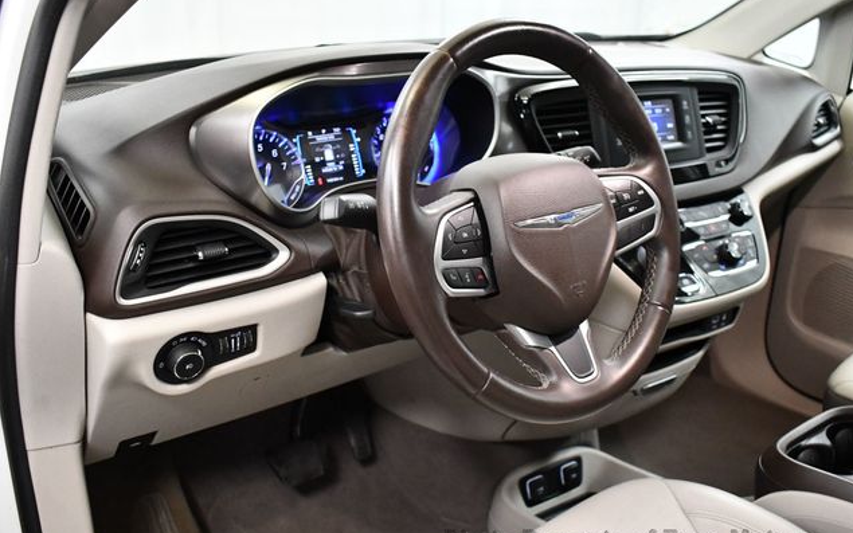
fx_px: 860
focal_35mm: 37
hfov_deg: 52.7
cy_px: 279
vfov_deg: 34.4
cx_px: 429
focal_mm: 18
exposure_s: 1/100
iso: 3200
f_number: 3.5
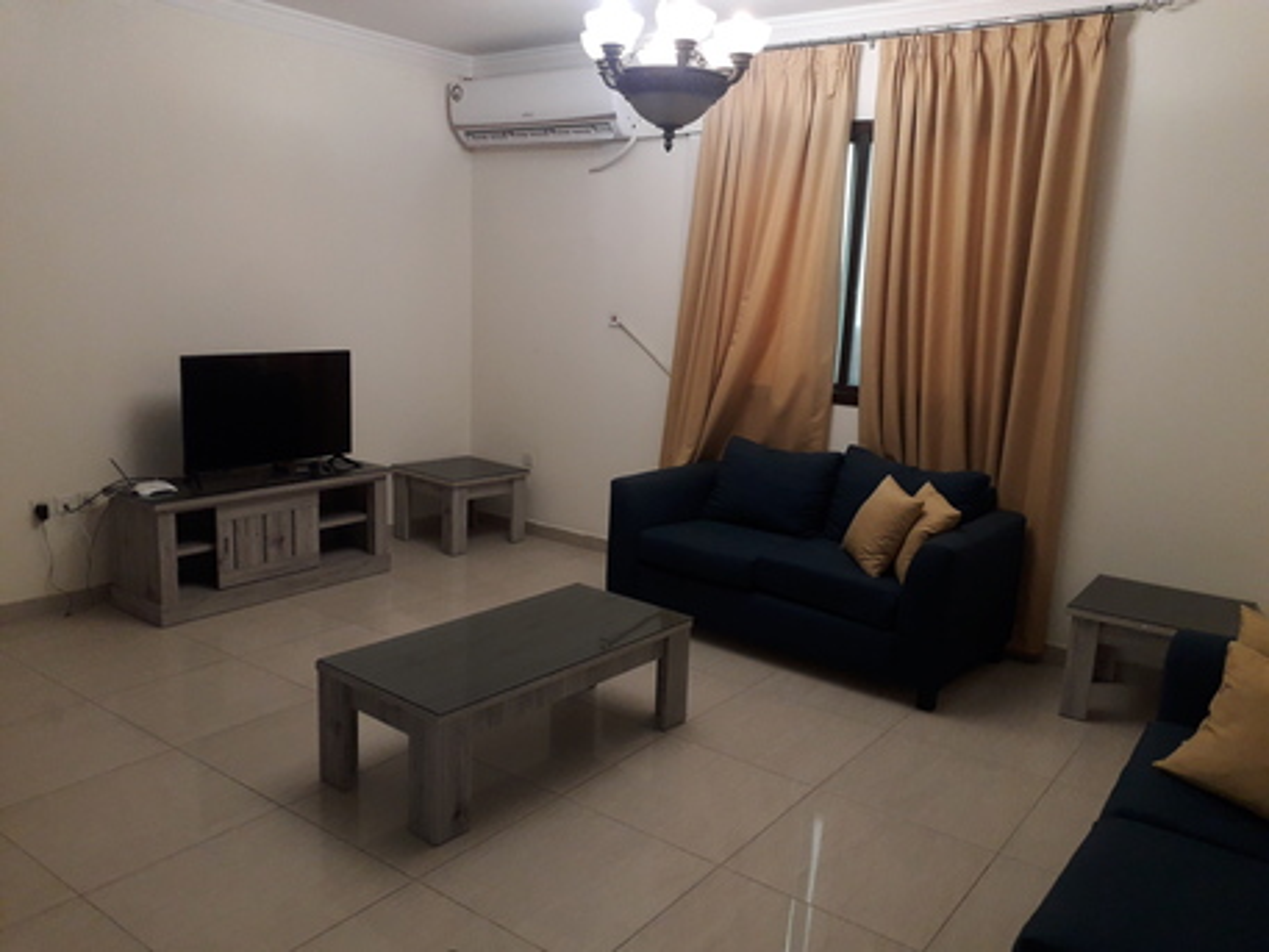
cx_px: 634
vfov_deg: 51.4
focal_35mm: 27
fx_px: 990
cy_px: 476
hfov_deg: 65.3
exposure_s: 1/50
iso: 125
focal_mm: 3.6
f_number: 1.9
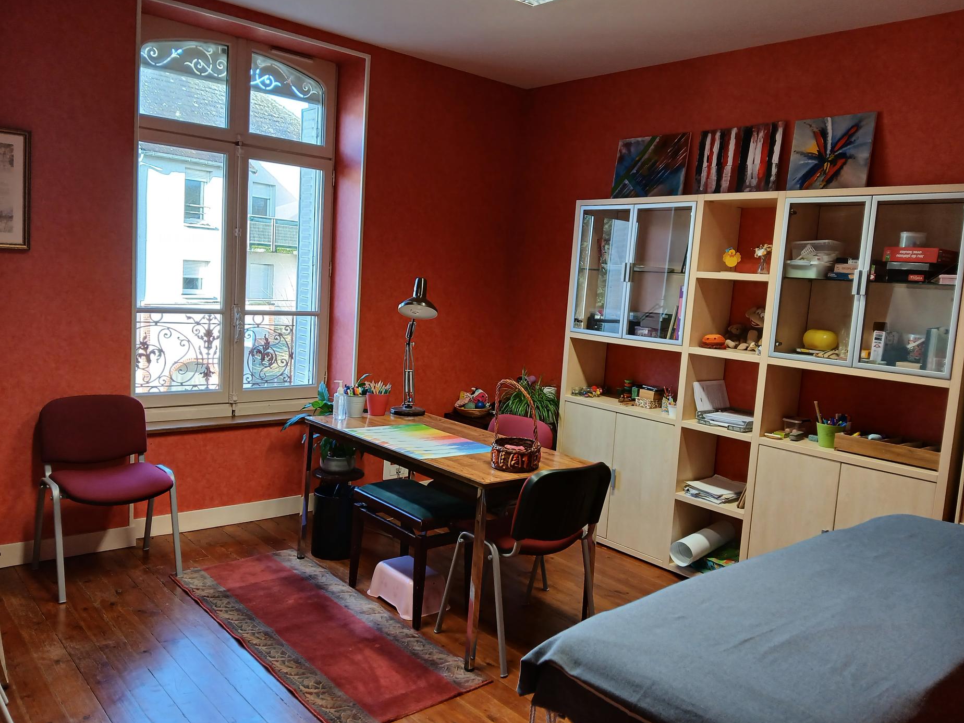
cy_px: 363
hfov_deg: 65.3
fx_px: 752
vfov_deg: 51.4
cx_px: 475
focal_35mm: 27
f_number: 1.8
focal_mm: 3.98
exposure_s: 1/50
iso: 80
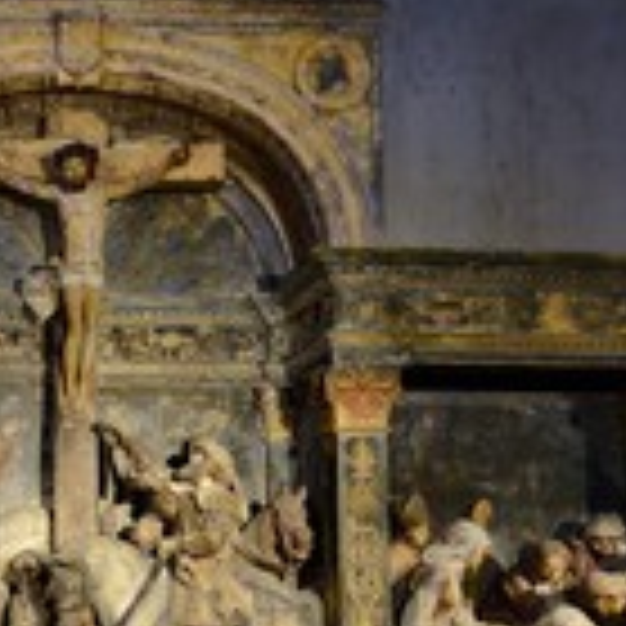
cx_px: 104
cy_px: 468
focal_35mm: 36
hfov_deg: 43.4
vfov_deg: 44.5
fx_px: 737
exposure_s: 1/15
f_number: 6.3
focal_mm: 14
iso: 800
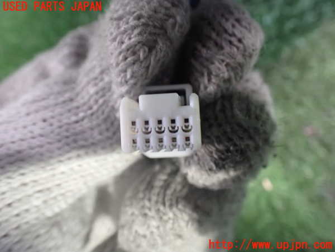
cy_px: 126
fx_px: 290
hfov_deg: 60.0
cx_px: 168
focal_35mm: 30
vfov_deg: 46.8
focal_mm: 5.4
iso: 1250
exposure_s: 1/30
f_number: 2.3
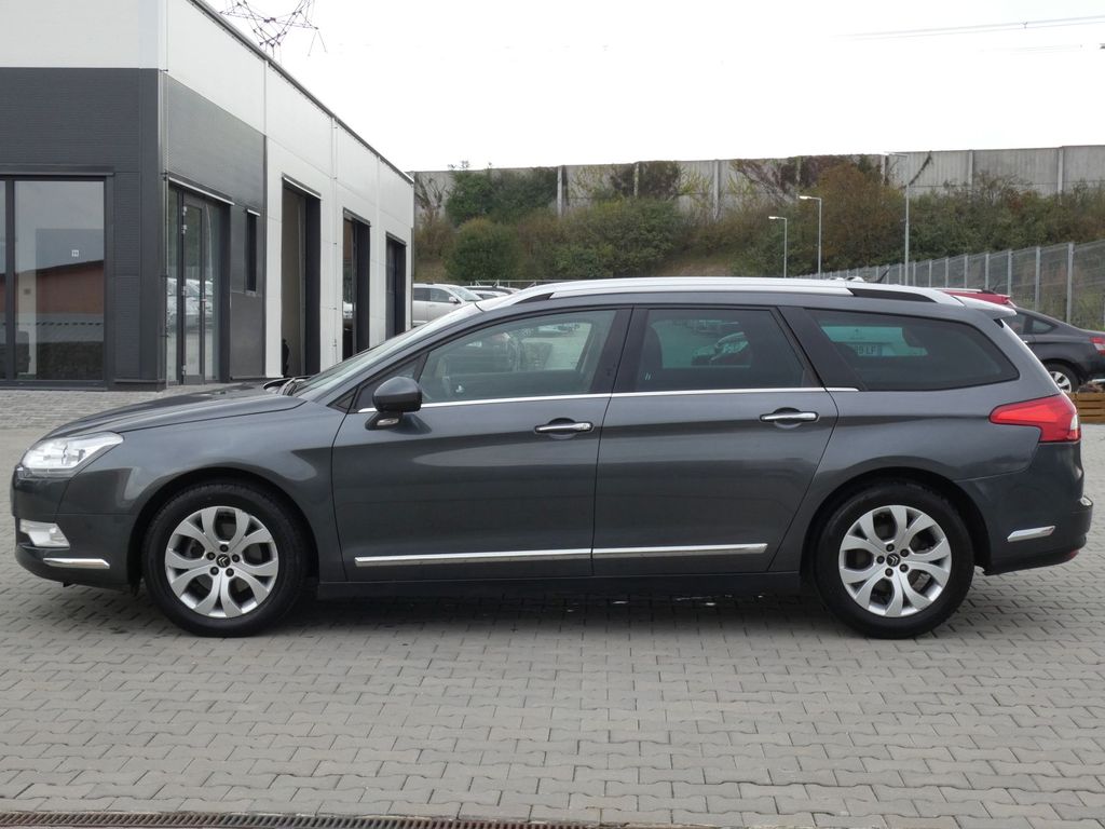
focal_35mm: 50
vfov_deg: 29.1
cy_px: 414
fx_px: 1596
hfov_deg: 38.2
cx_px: 552
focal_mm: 9
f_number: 5.6
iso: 125
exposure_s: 1/80
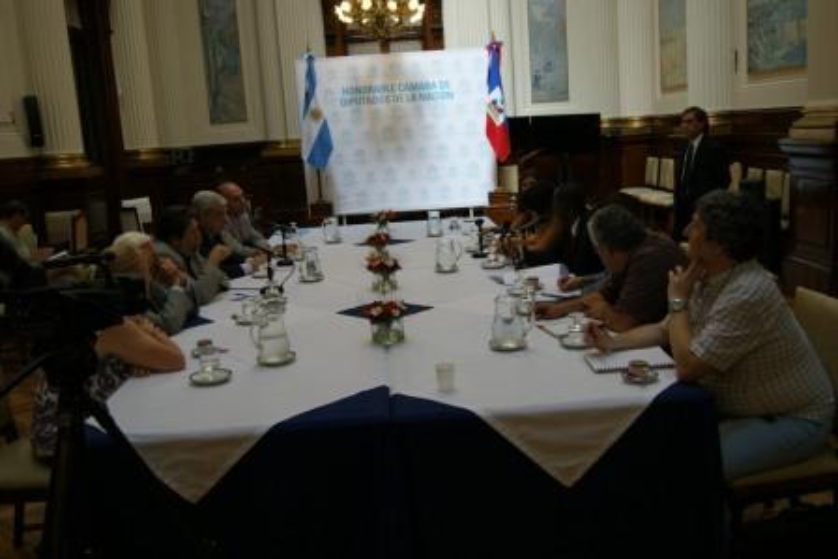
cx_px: 419
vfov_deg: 40.0
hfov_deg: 57.2
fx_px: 768
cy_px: 280
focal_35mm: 33
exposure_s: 1/40
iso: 125
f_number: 4
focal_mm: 22
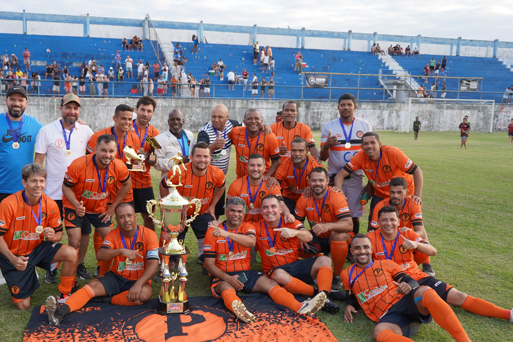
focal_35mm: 39
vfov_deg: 34.0
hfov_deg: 49.2
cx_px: 205
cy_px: 214
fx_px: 556
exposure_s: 1/160
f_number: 4
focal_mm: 30
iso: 250
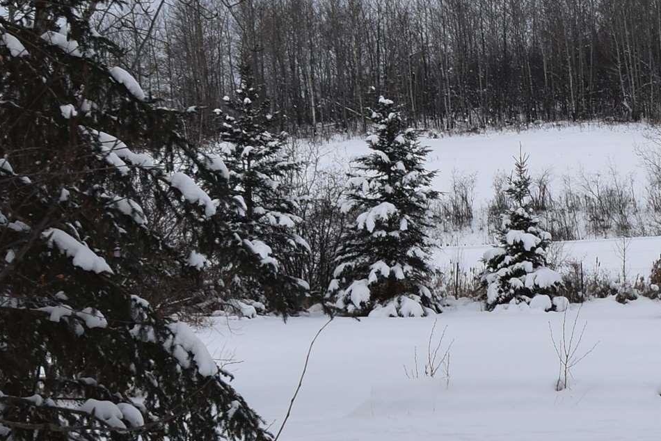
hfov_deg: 19.4
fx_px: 1781
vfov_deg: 14.1
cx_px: 866
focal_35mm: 97
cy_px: 264
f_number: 8
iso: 220
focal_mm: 20
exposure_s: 1/250
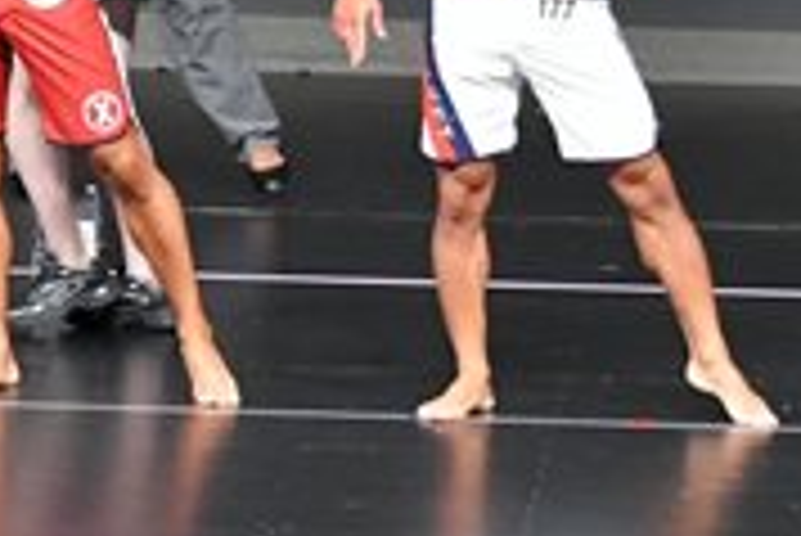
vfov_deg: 2.1
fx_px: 14251
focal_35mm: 640
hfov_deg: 3.2
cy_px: -279
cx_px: -466
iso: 5000
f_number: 5.6
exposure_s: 1/400
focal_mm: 98
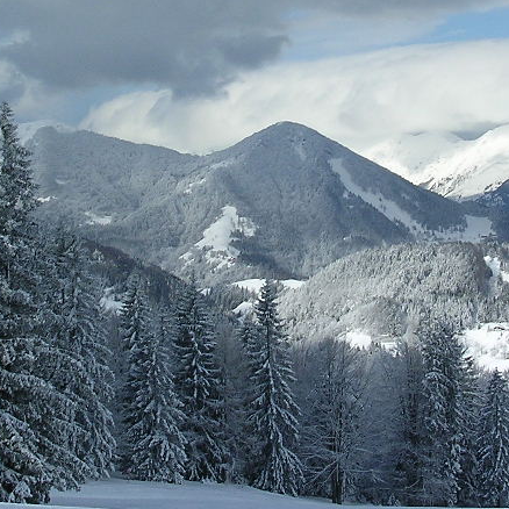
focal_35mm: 95
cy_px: 119
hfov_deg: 18.3
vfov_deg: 18.2
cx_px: 299
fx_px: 1580
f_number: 6.1
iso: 100
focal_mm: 7.1
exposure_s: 1/450
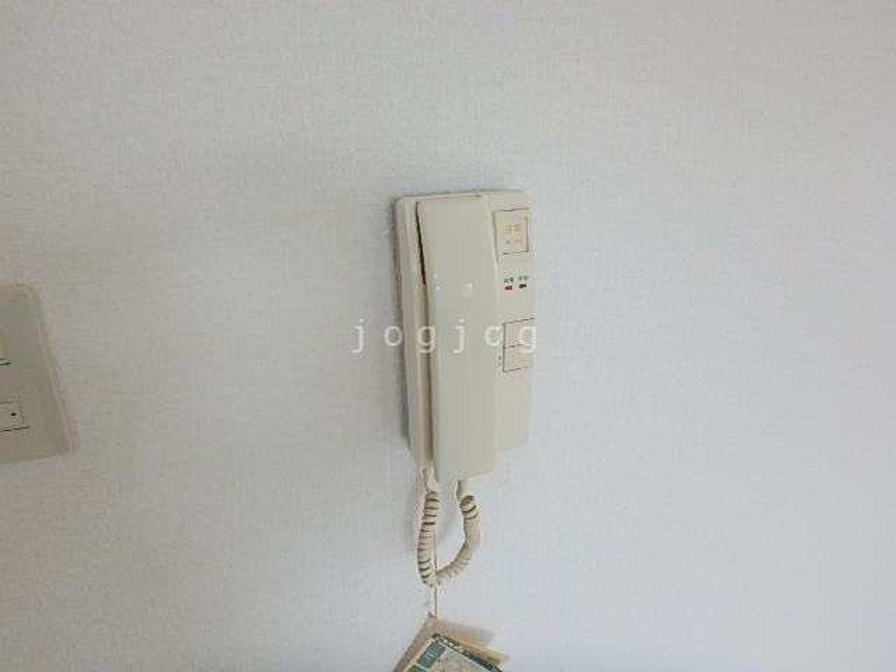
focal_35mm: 21
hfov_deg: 79.0
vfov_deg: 63.4
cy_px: 336
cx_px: 448
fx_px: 544
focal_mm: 3.7
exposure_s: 1/60
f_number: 3.5
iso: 160
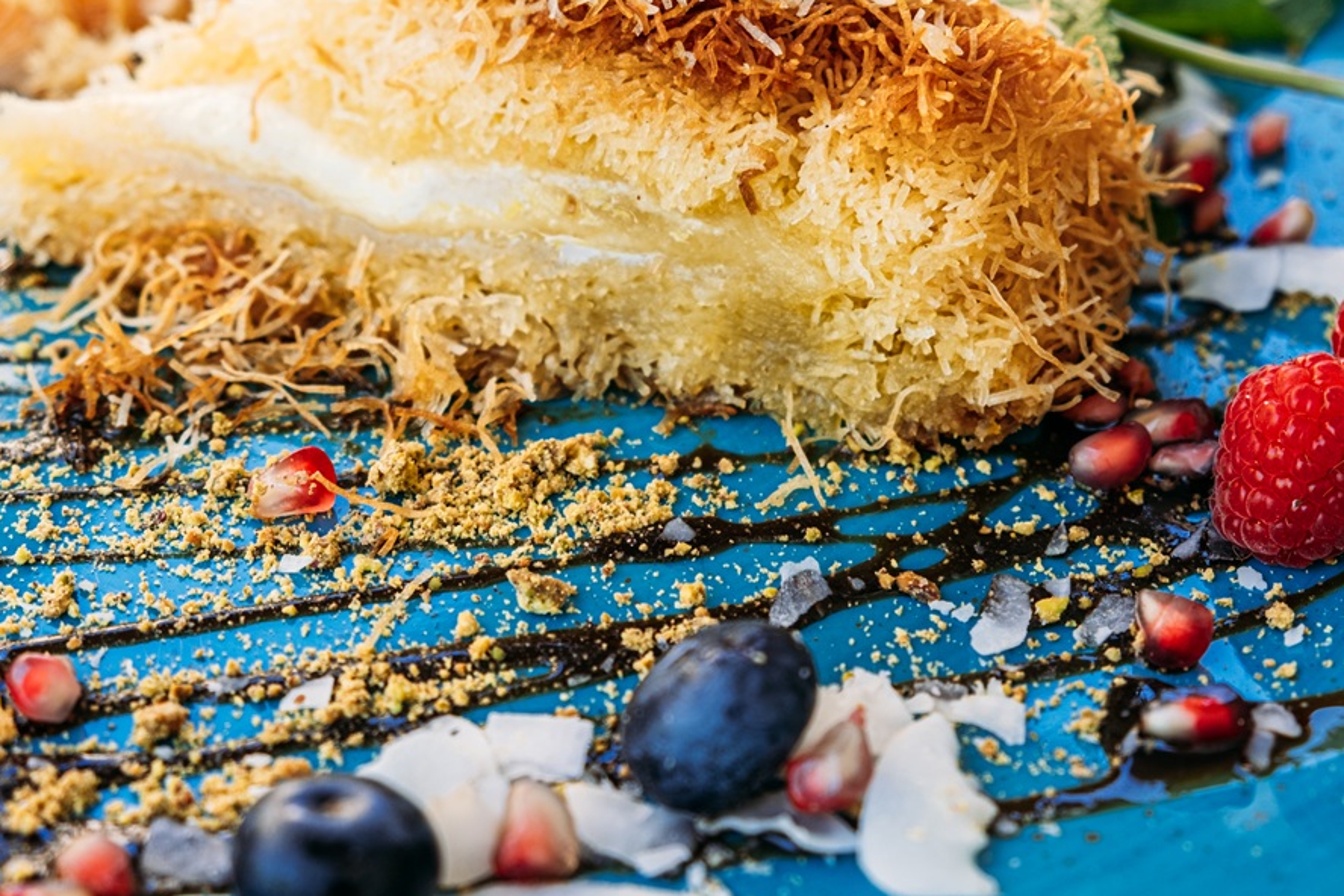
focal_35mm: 62
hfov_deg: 32.4
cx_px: 680
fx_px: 2314
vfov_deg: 21.9
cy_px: 339
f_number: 4
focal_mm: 28.9
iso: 100
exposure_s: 1/125
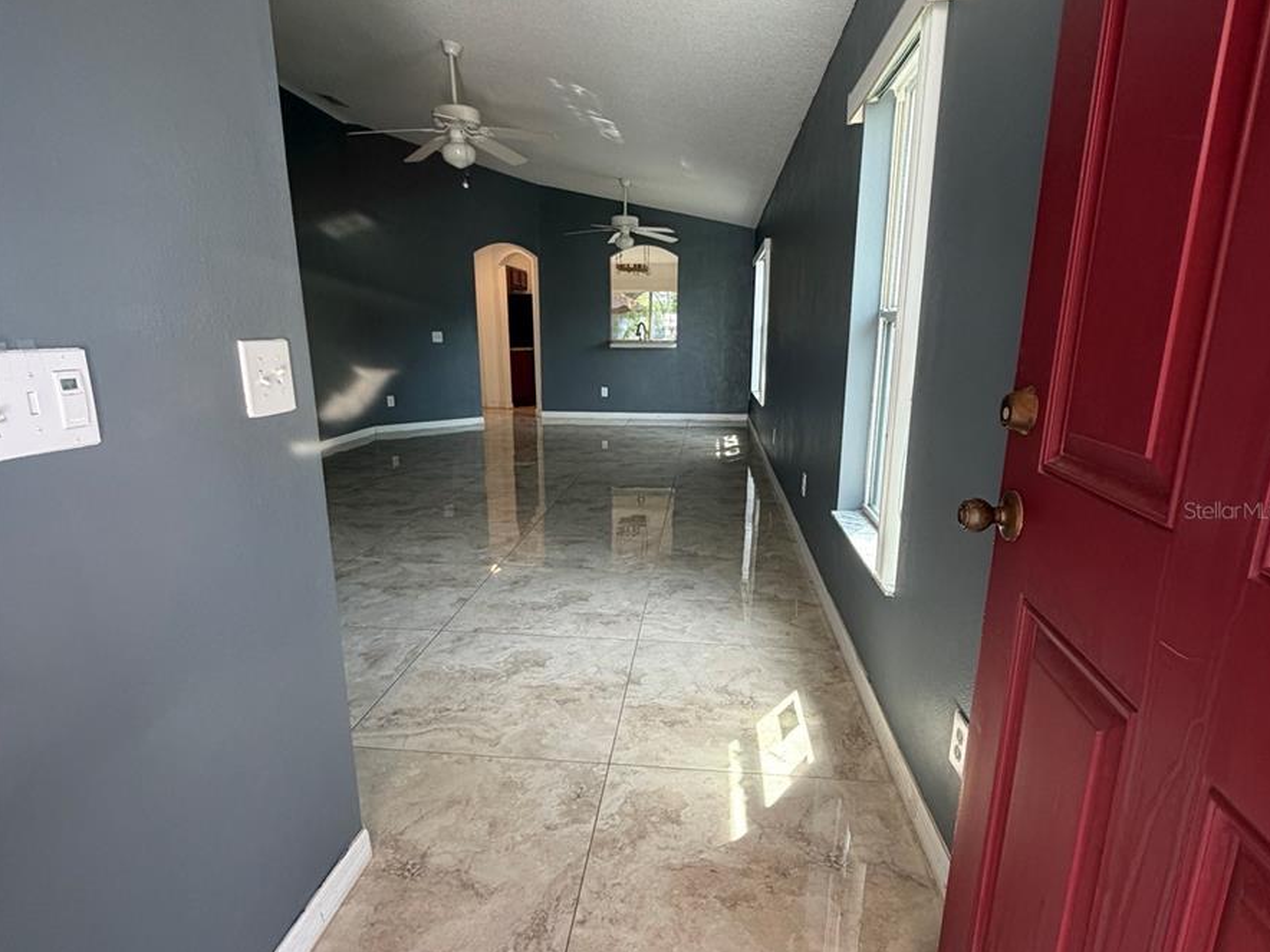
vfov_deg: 68.6
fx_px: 697
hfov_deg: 84.7
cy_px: 510
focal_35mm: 19
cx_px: 639
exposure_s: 1/121
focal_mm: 2.22
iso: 200
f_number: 2.2
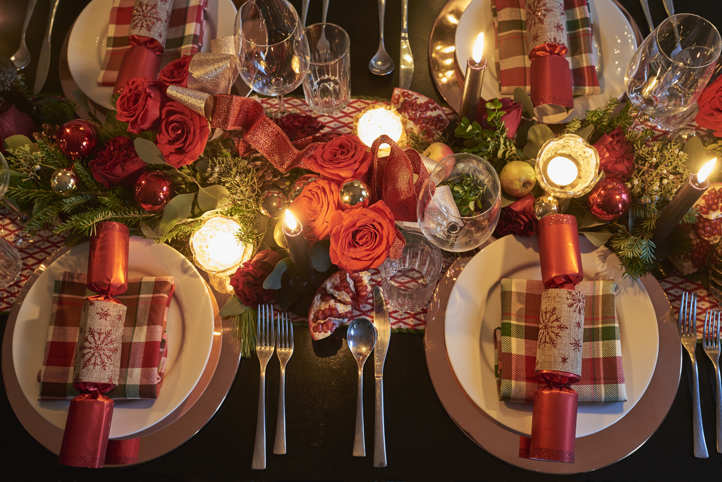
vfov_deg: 37.9
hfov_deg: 54.4
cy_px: 241
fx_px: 702
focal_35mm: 35
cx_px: 361
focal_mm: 35
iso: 800
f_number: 6.3
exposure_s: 1/1.6
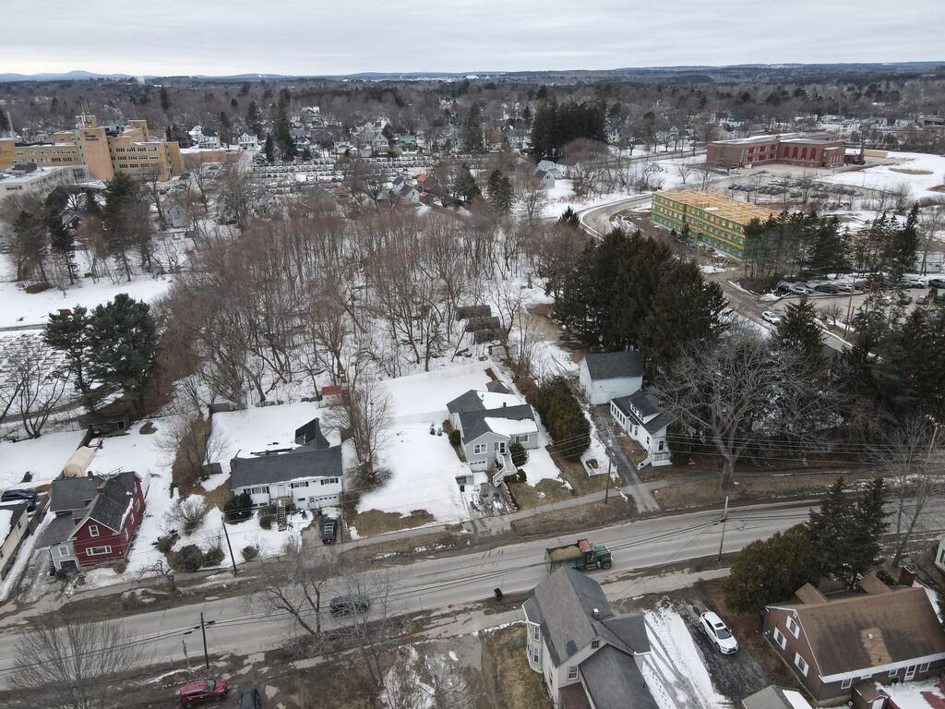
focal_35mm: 24
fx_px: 655
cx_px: 472
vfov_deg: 56.8
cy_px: 354
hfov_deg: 71.6
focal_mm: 4.5
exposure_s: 1/400
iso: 110
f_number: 2.8
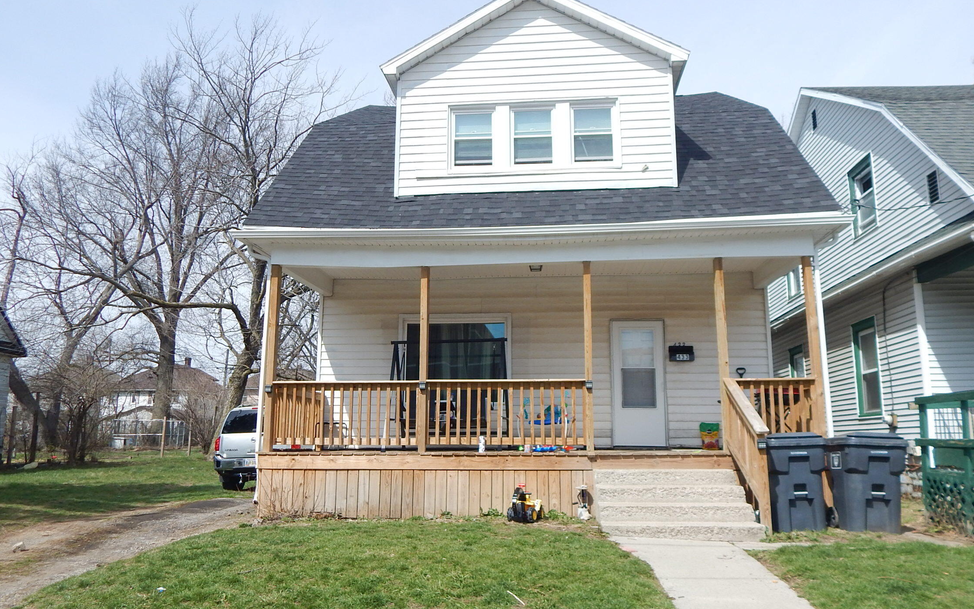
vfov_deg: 46.0
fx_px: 717
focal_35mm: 27
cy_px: 322
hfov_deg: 68.4
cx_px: 488
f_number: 6.1
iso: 125
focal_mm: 4.5
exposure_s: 1/400
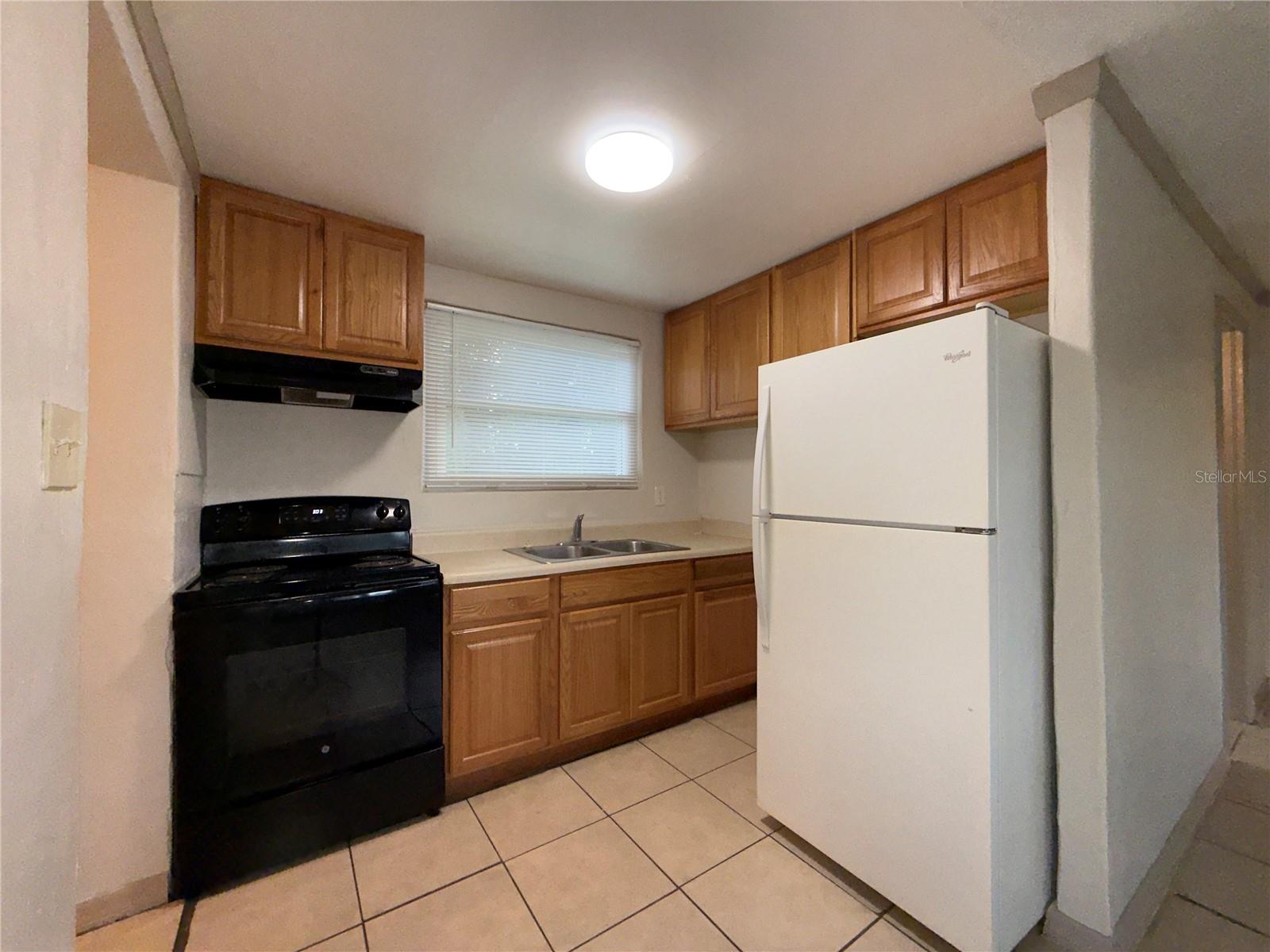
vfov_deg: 85.7
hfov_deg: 102.1
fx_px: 514
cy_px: 476
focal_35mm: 14
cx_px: 635
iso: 200
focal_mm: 2.22
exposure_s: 1/120
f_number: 2.2
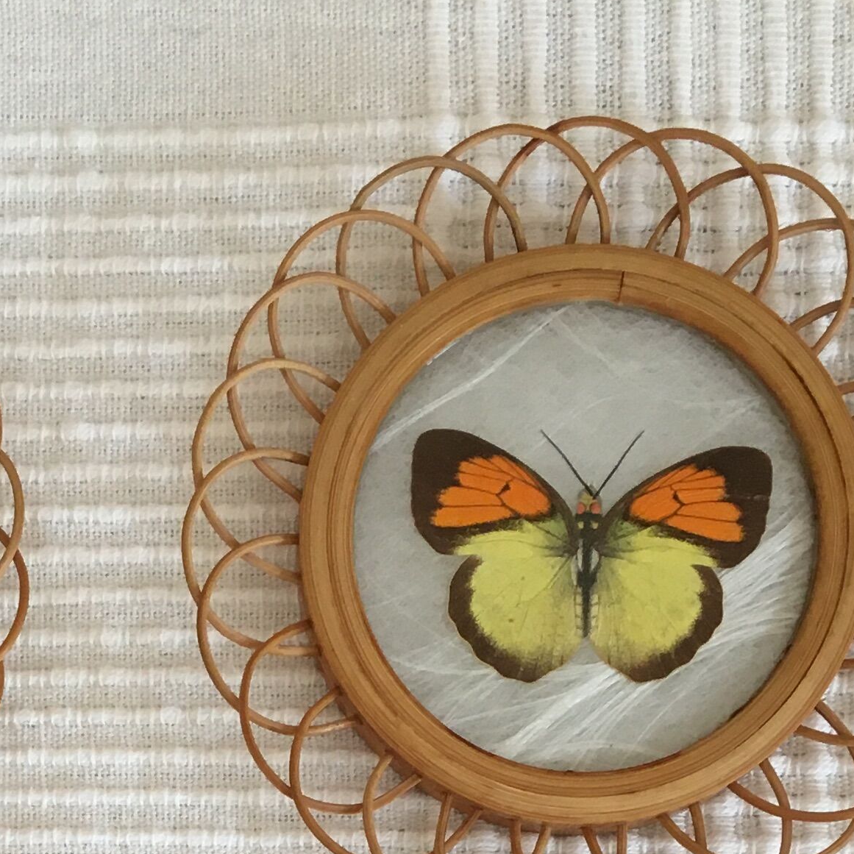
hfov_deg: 19.2
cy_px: 1432
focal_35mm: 89
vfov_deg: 16.9
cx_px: 121
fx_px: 2484
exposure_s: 1/33
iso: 40
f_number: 2.2
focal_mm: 4.15
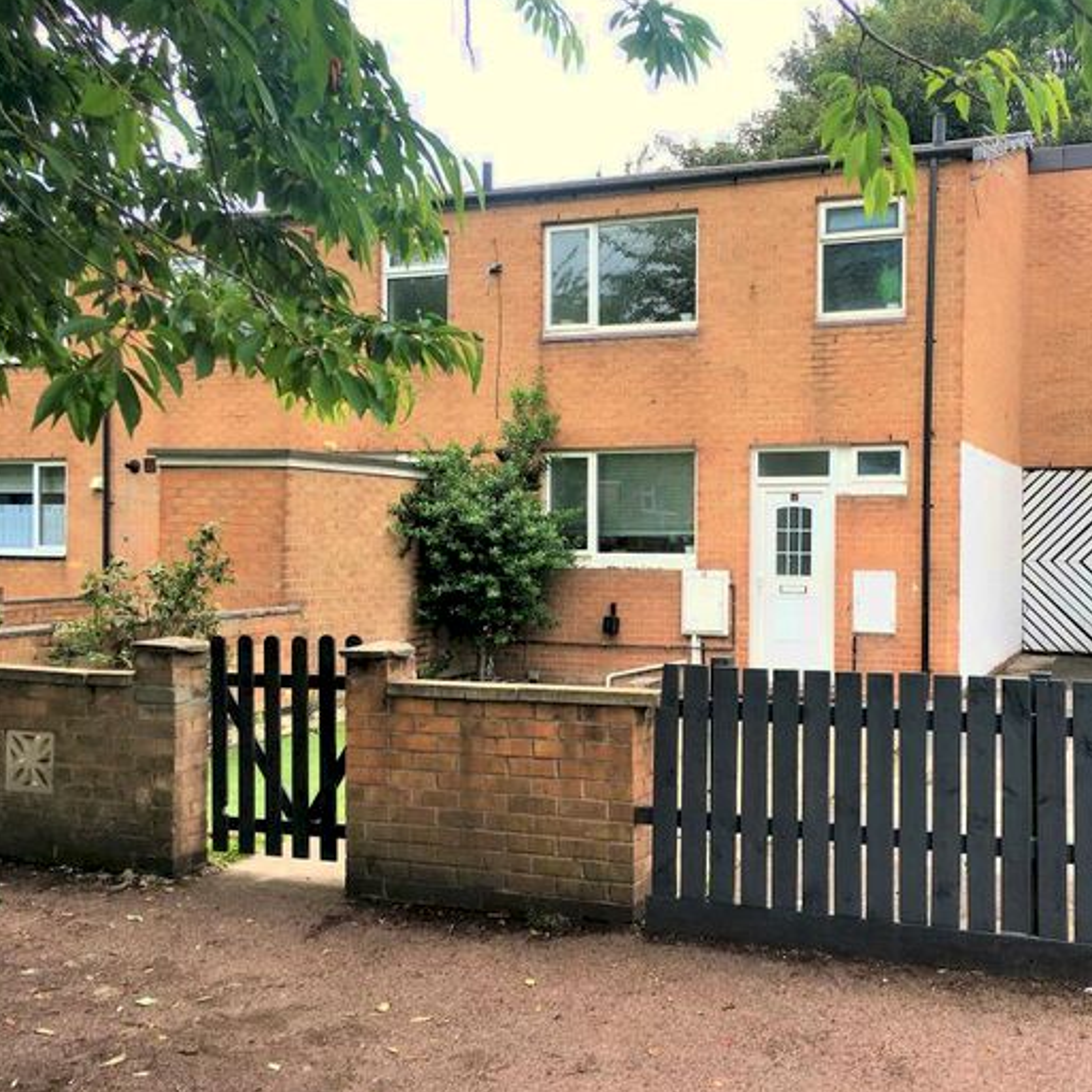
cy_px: 548
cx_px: 728
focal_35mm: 35
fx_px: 1249
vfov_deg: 47.2
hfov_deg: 46.5
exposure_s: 1/291
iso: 25
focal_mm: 4.15
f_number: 2.2
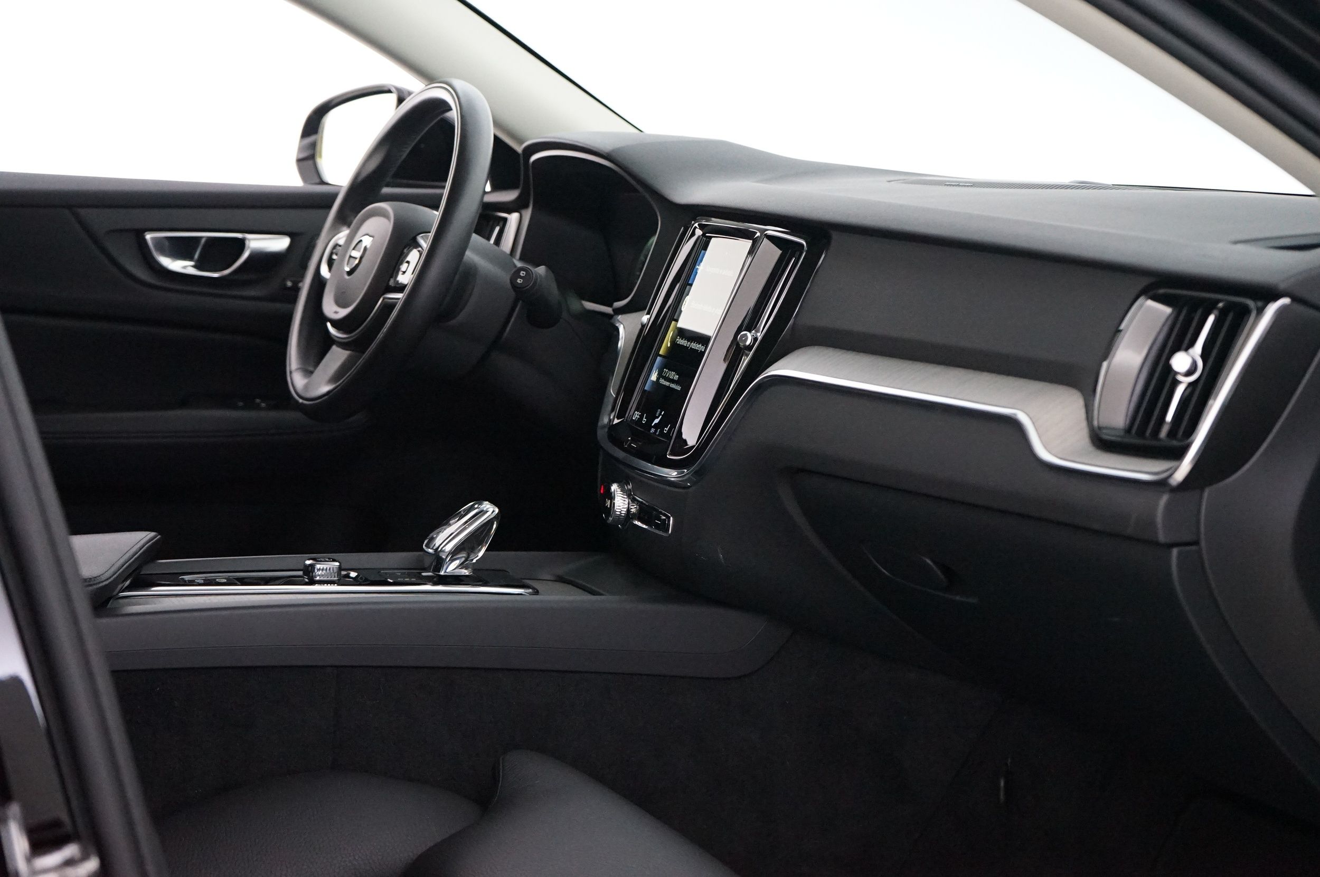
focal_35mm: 56
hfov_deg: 35.7
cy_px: 438
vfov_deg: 24.1
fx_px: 2051
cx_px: 660
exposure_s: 1/30
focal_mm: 56
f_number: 5
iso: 6400
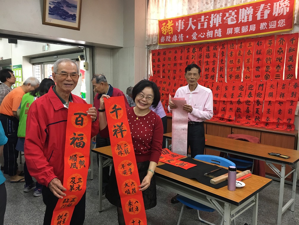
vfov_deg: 48.2
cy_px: 112
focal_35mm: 29
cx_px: 150
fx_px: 250
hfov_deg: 61.7
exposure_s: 1/30
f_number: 2.2
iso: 100
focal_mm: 4.15
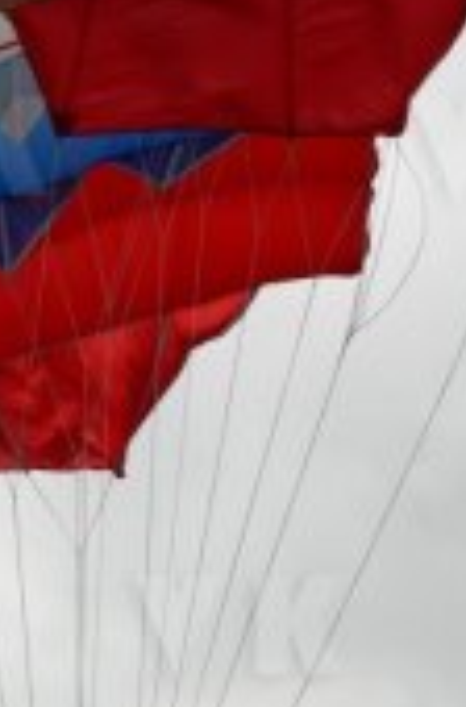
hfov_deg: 3.1
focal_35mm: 435
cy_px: 719
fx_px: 8515
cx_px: -56
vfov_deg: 4.7
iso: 400
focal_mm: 82
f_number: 11
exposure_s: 1/500
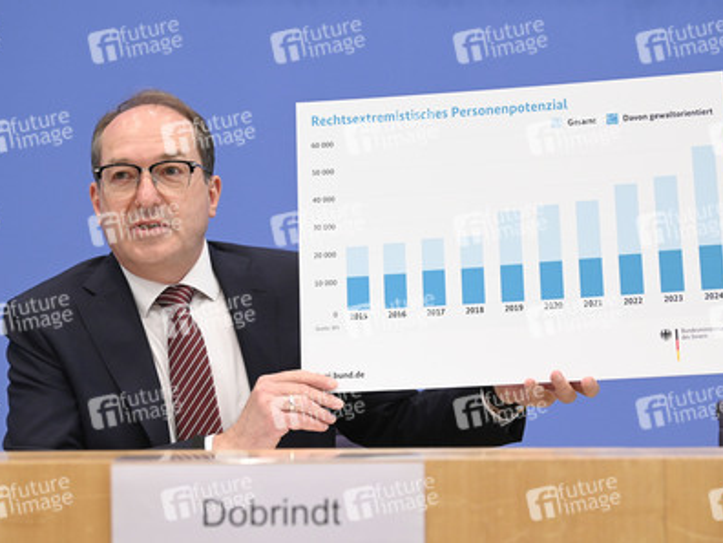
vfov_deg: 18.0
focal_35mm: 82
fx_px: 1713
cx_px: 342
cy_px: 271
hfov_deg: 23.8
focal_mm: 75
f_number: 4.5
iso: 4000
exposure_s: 1/800
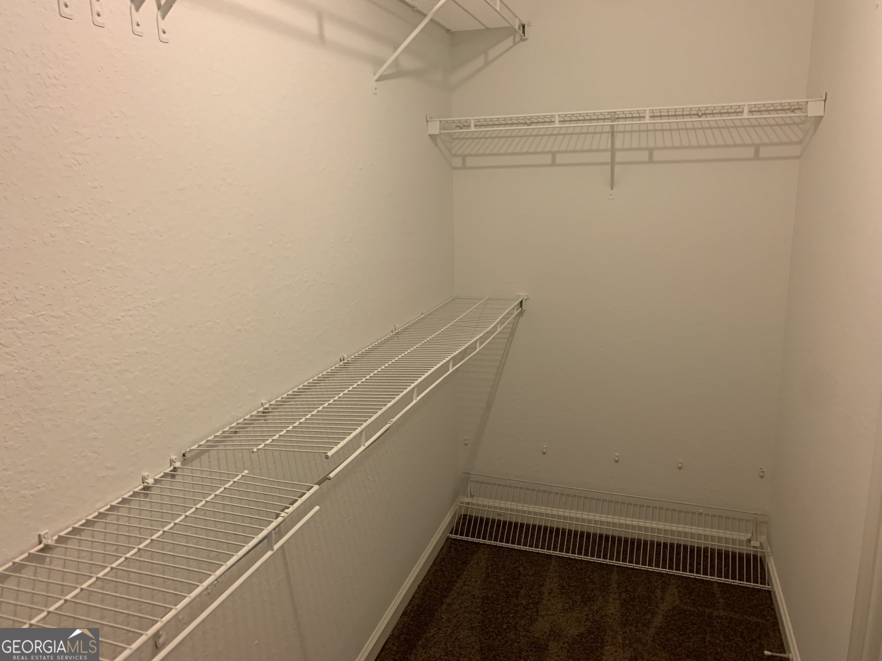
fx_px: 662
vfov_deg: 53.1
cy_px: 330
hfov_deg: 67.3
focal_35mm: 26
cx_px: 441
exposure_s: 1/60
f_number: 1.8
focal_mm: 4.25
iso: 200
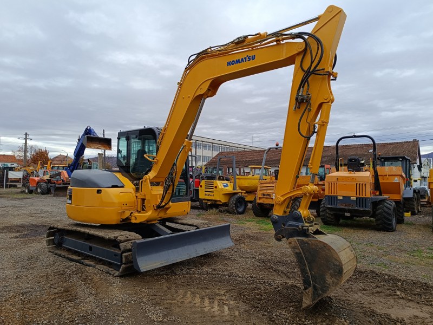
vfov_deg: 56.8
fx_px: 300
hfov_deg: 71.6
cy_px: 162
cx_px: 216
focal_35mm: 24
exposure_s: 1/203
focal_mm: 5.59
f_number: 1.88
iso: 51
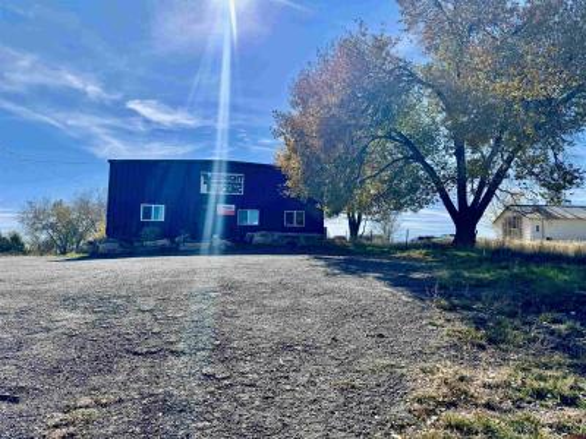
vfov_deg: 56.8
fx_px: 406
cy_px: 220
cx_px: 293
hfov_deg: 71.6
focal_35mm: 24
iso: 80
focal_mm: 6.76
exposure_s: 1/5814
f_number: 1.78
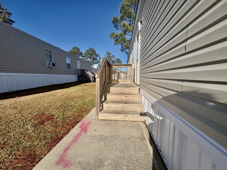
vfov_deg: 85.7
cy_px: 85
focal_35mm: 14
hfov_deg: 102.1
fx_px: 92
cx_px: 114
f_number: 2.2
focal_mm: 2.22
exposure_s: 1/2985
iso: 50
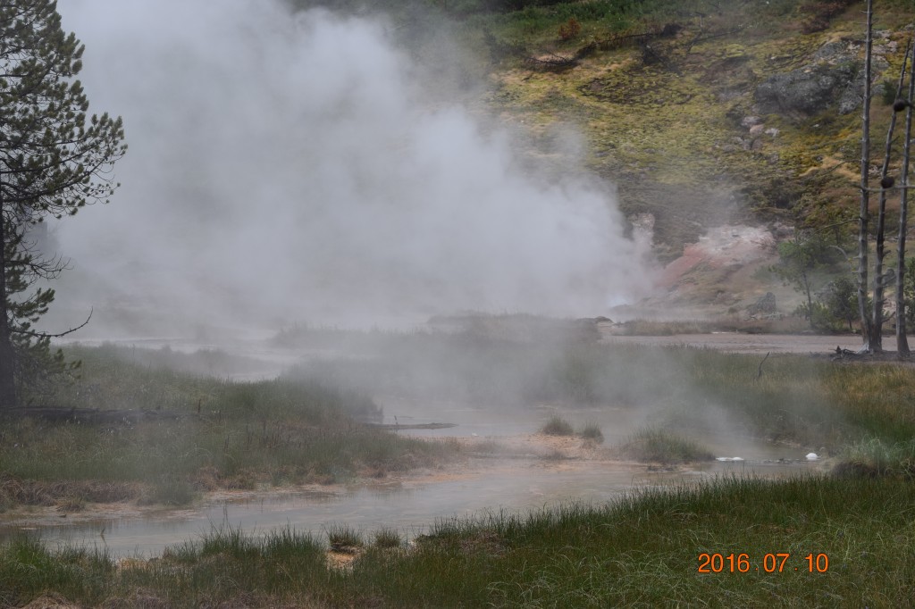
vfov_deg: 16.5
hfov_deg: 24.6
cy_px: 304
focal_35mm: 82
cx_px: 458
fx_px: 2096
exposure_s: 1/320
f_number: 8
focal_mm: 55
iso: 200
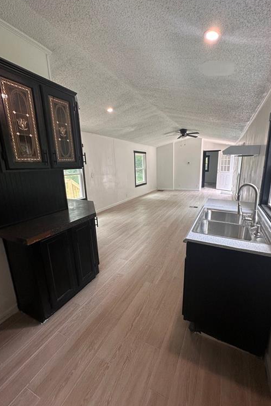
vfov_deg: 100.4
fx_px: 169
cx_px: 152
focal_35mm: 15
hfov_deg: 77.0
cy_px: 201
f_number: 2.2
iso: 125
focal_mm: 2.22
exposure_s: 1/120
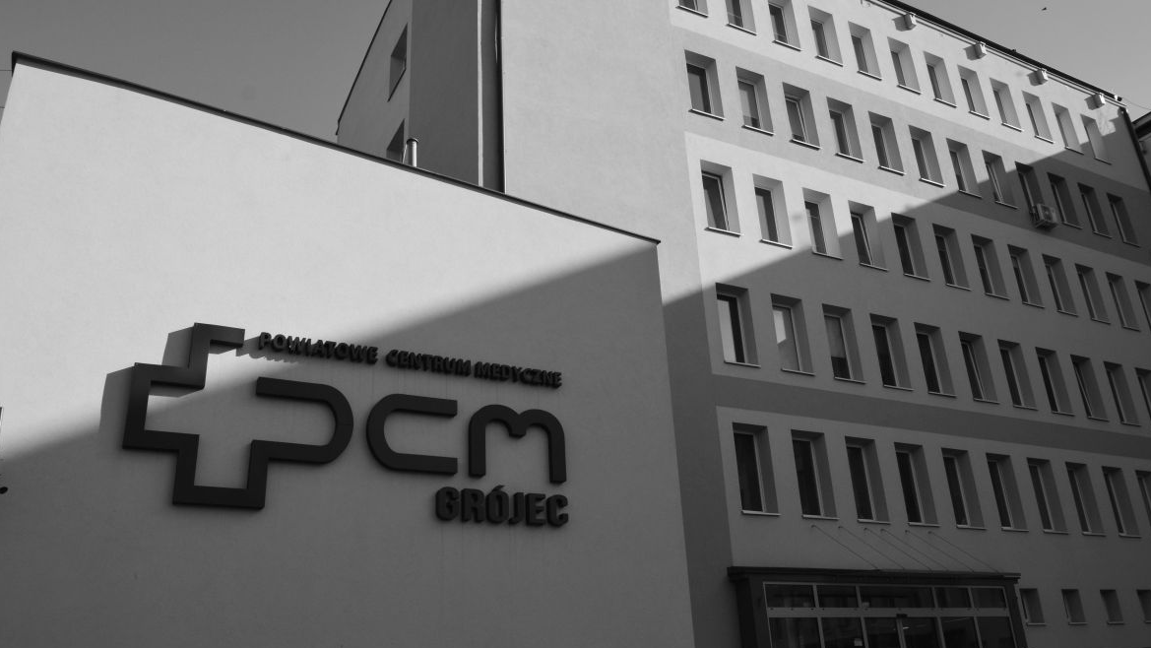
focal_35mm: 29
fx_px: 885
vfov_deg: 40.2
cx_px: 588
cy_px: 314
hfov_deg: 66.1
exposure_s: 1/500
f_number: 11
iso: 400
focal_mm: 18
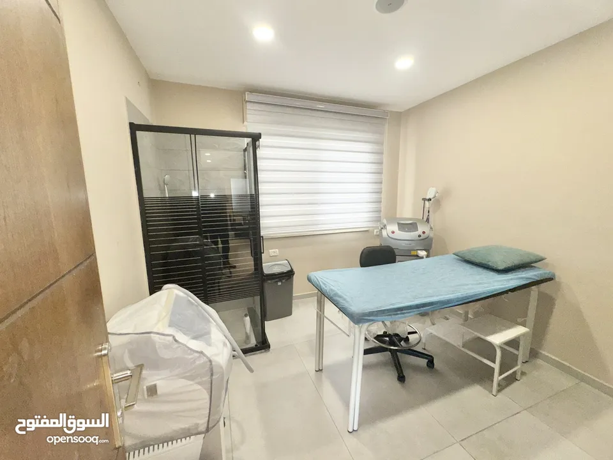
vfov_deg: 85.7
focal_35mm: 14
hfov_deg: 102.1
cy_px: 230
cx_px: 306
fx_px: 248
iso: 32
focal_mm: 2.22
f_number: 2.2
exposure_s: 1/122
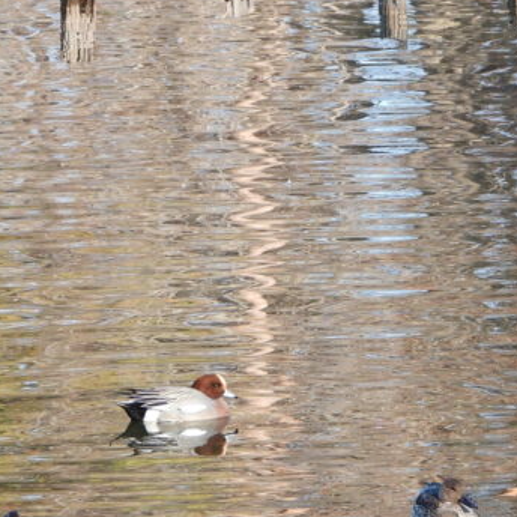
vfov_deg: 2.8
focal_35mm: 618
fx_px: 10443
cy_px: 567
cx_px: 406
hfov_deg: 2.8
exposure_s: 1/250
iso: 180
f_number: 4.5
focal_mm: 42.2
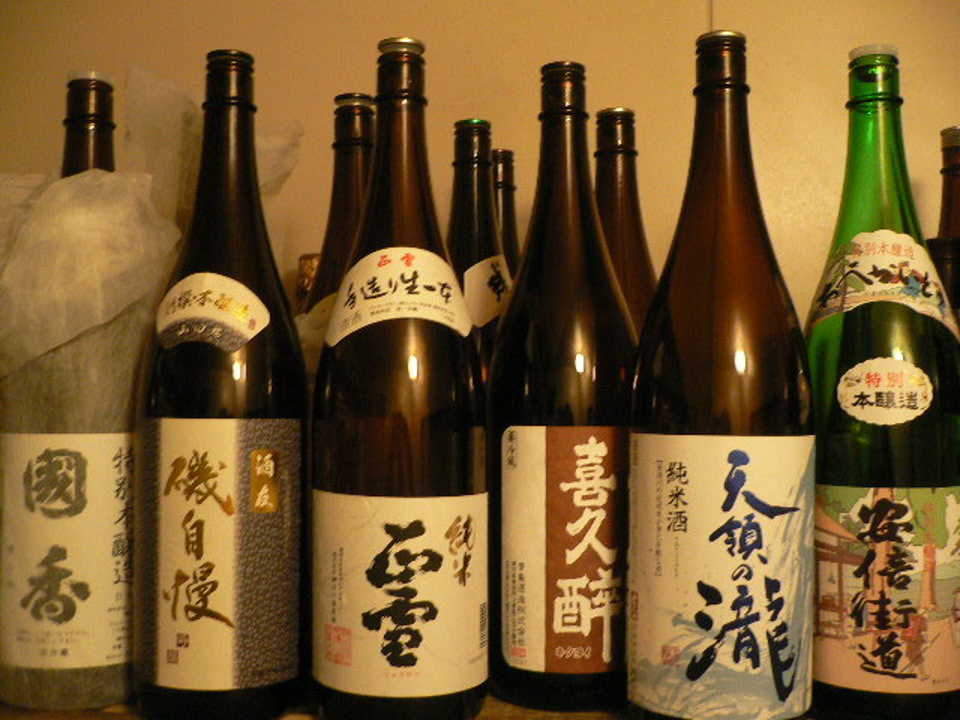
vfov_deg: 40.7
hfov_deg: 52.6
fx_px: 971
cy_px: 360
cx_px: 480
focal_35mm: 35
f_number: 2.8
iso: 200
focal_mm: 5.8
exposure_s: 1/8
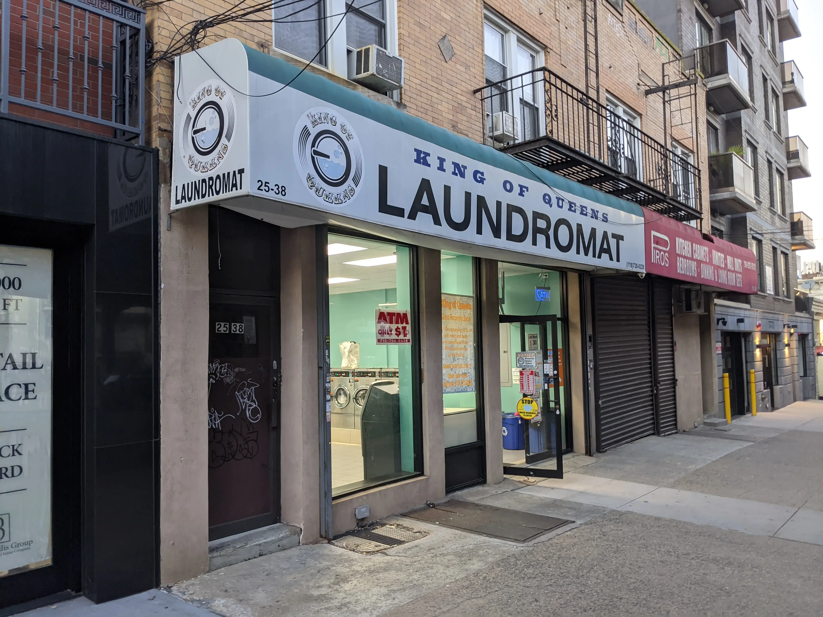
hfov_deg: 65.3
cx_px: 412
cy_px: 308
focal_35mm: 27
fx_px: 642
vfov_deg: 51.4
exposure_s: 1/23.8
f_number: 1.73
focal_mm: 4.38
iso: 58
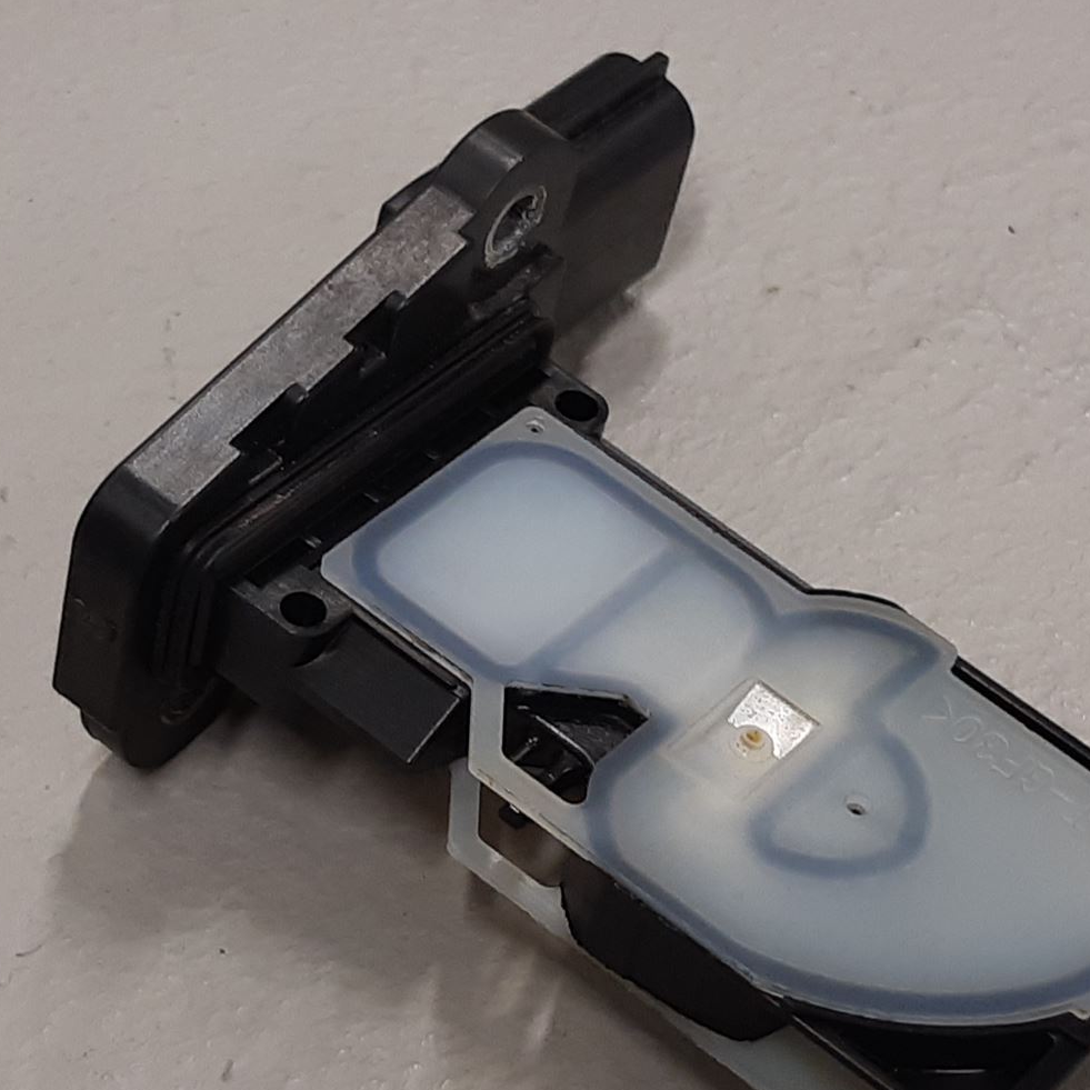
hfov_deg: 35.4
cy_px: 618
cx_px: 552
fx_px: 1710
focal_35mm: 48
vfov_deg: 35.3
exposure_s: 1/50
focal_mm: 3.93
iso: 80
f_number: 1.7
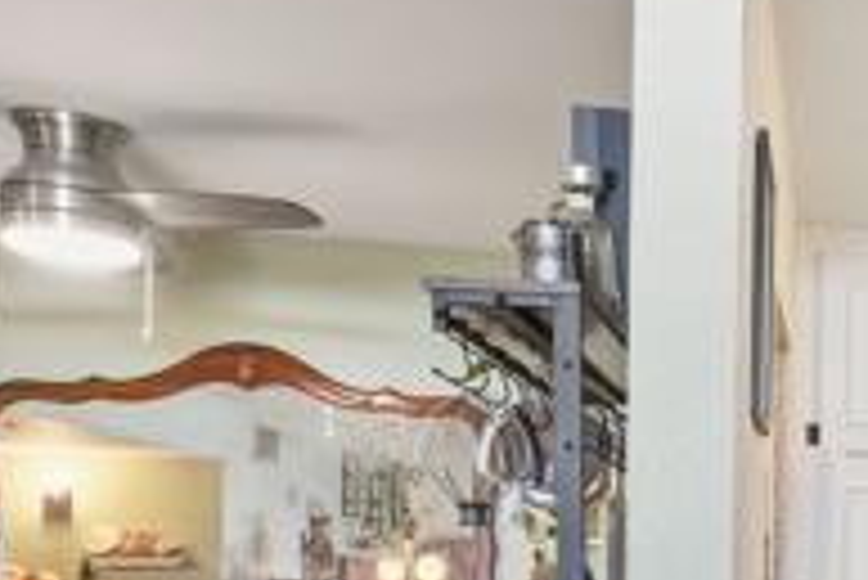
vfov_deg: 24.2
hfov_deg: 25.9
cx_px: 1349
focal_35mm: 53
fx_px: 1279
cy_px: 605
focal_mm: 16
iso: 500
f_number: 11
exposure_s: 1/15
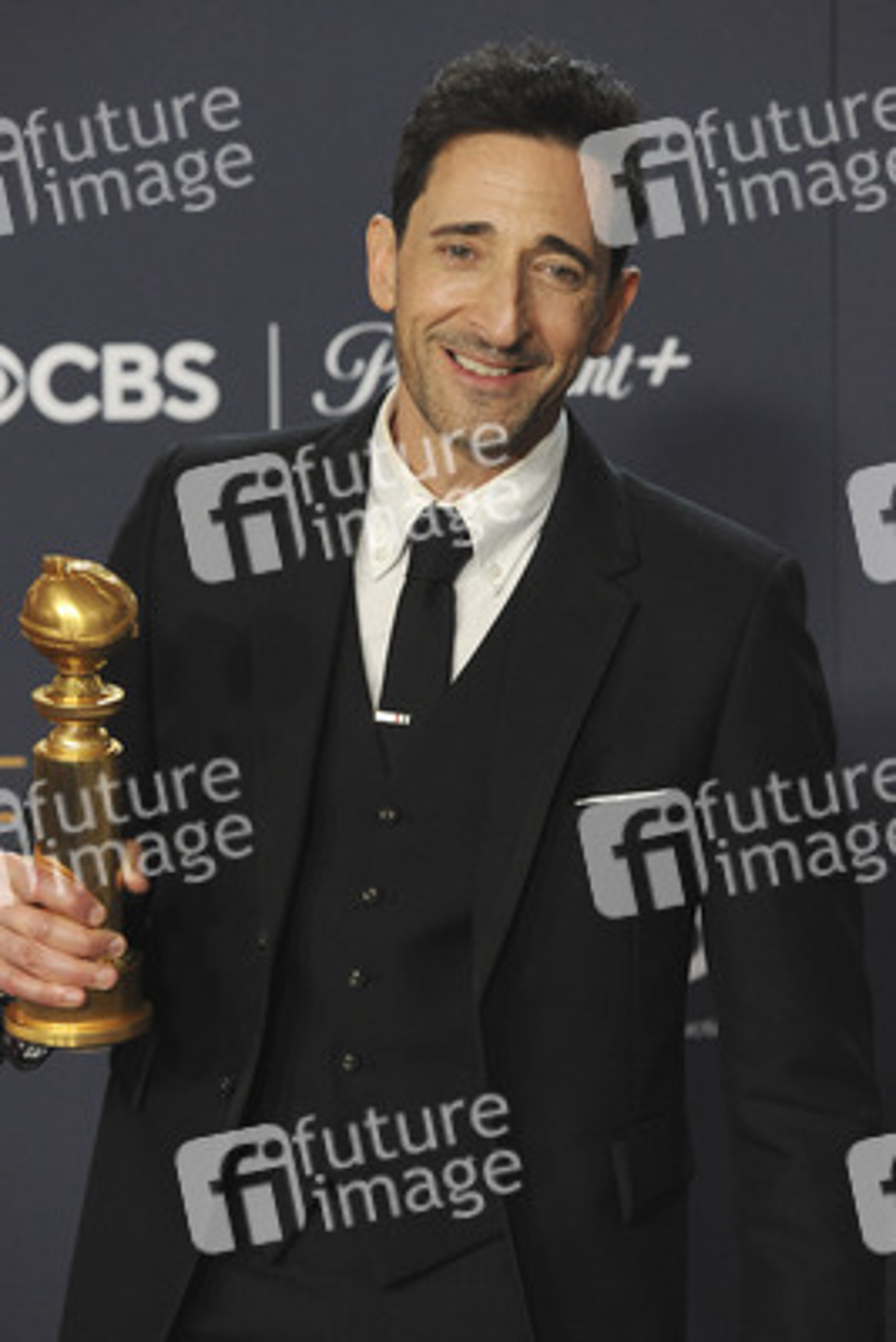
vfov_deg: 13.2
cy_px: 671
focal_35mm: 155
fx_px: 5781
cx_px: 448
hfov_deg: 8.9
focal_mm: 155
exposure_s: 1/160
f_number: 5
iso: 2500
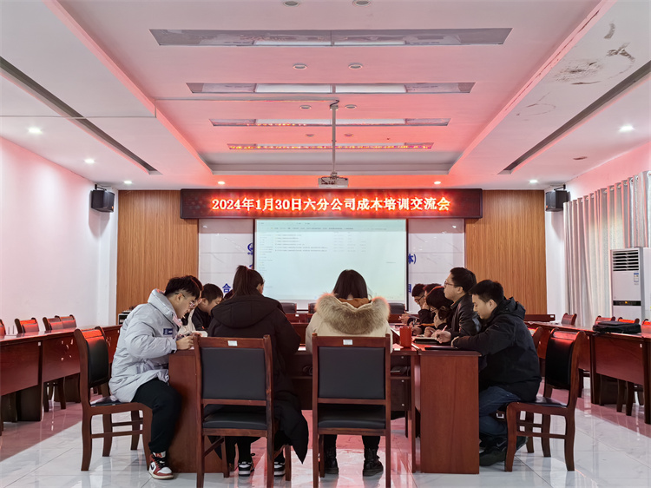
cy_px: 244
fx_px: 696
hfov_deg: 50.2
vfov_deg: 38.6
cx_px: 326
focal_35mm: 37
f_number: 2
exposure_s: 1/60
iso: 160
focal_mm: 5.75
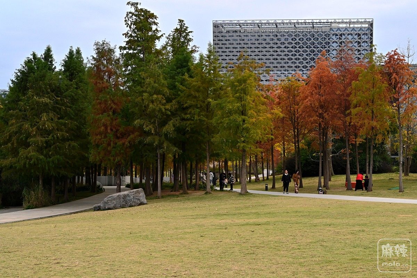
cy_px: 139
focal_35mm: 45
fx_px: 521
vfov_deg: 29.9
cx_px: 208
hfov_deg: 43.6
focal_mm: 45
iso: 500
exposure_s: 1/200
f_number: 8
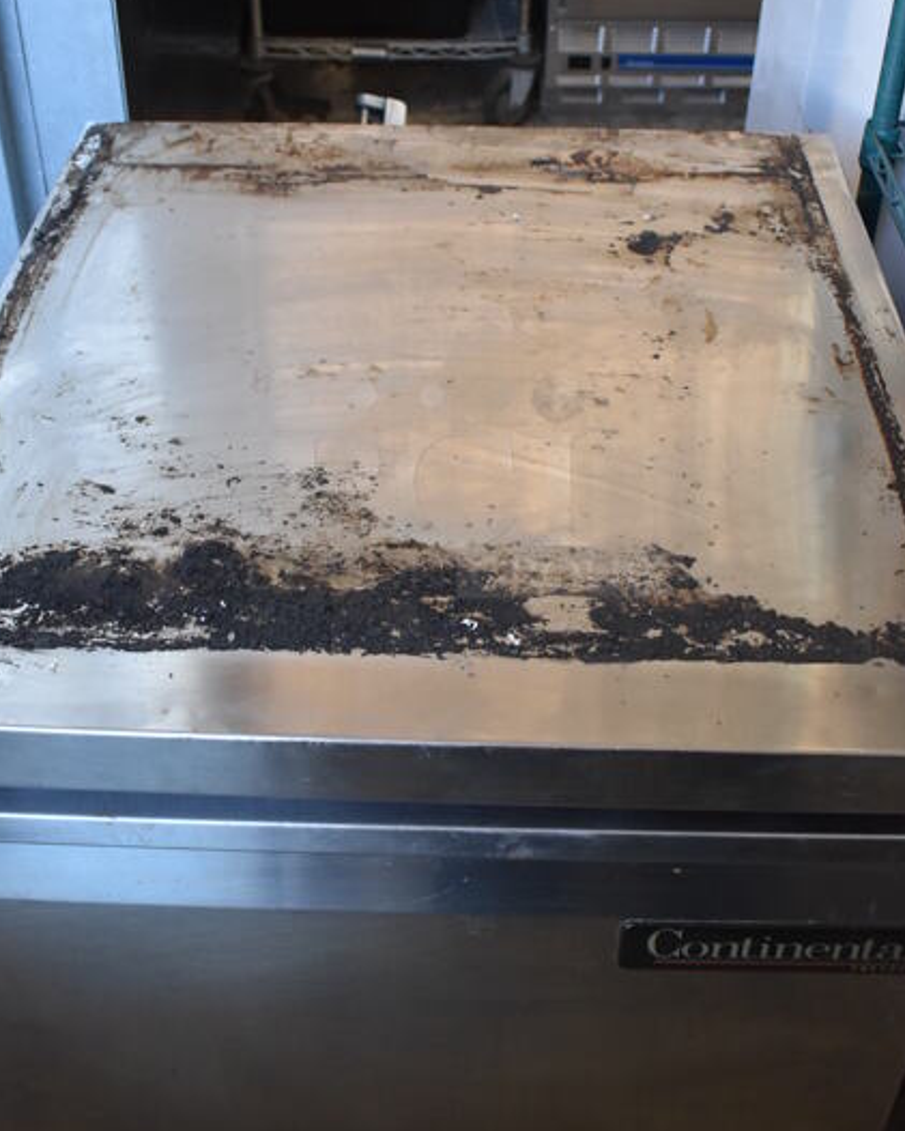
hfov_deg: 34.2
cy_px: 485
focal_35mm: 44
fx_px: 1473
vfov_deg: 41.9
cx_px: 432
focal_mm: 18
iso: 1400
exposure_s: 1/125
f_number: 3.5
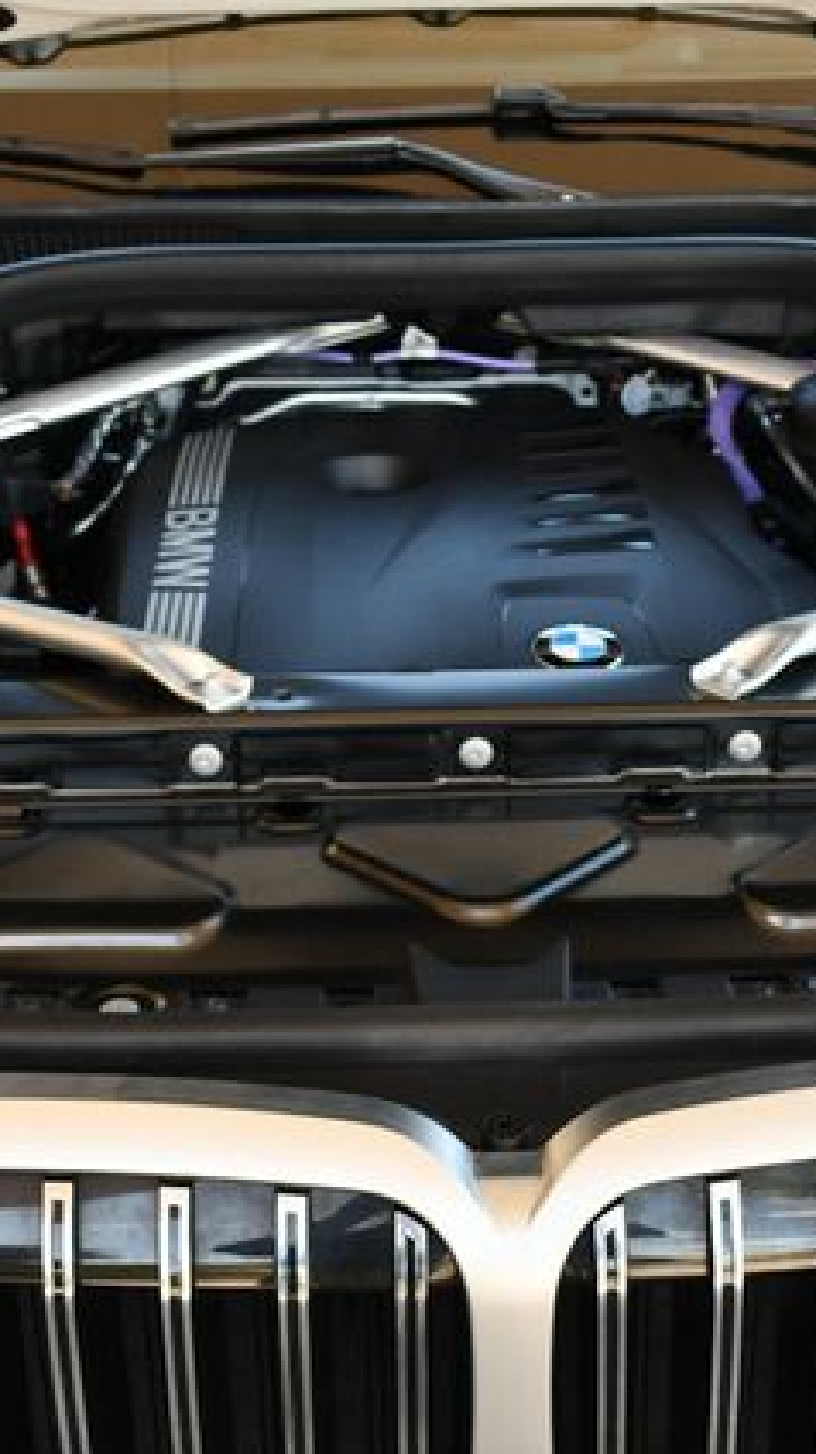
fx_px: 2196
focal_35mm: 57
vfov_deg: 36.6
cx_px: 456
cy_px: 724
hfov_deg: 21.0
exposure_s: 1/250
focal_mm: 18
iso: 400
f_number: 4
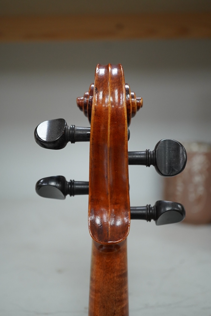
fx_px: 396
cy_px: 158
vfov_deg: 43.6
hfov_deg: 29.9
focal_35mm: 45
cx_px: 106
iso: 2000
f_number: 4
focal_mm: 30
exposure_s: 1/250
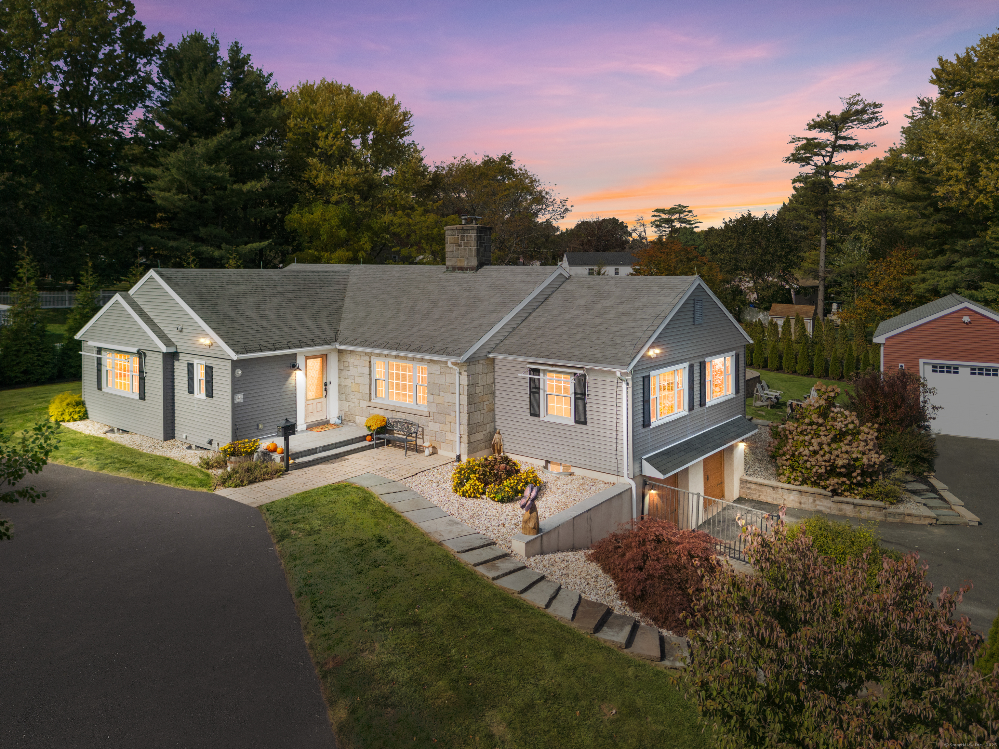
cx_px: 500
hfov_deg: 71.6
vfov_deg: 56.8
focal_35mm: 24
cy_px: 374
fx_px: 693
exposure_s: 1/500
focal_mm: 6.72
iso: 120
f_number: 1.7
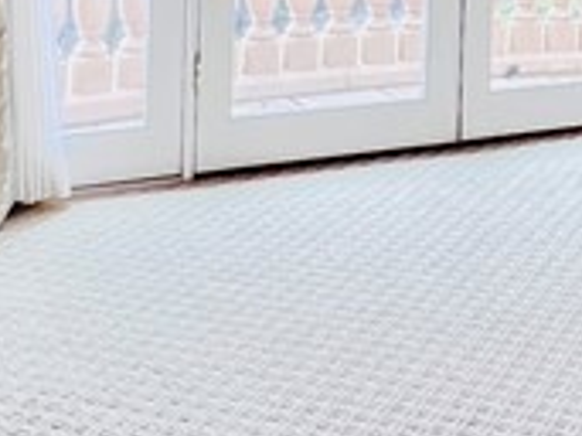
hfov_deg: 23.5
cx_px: 643
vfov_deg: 16.9
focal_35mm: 78
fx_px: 1310
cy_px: -235
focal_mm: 1.57
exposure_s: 1/120
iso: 125
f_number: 1.8
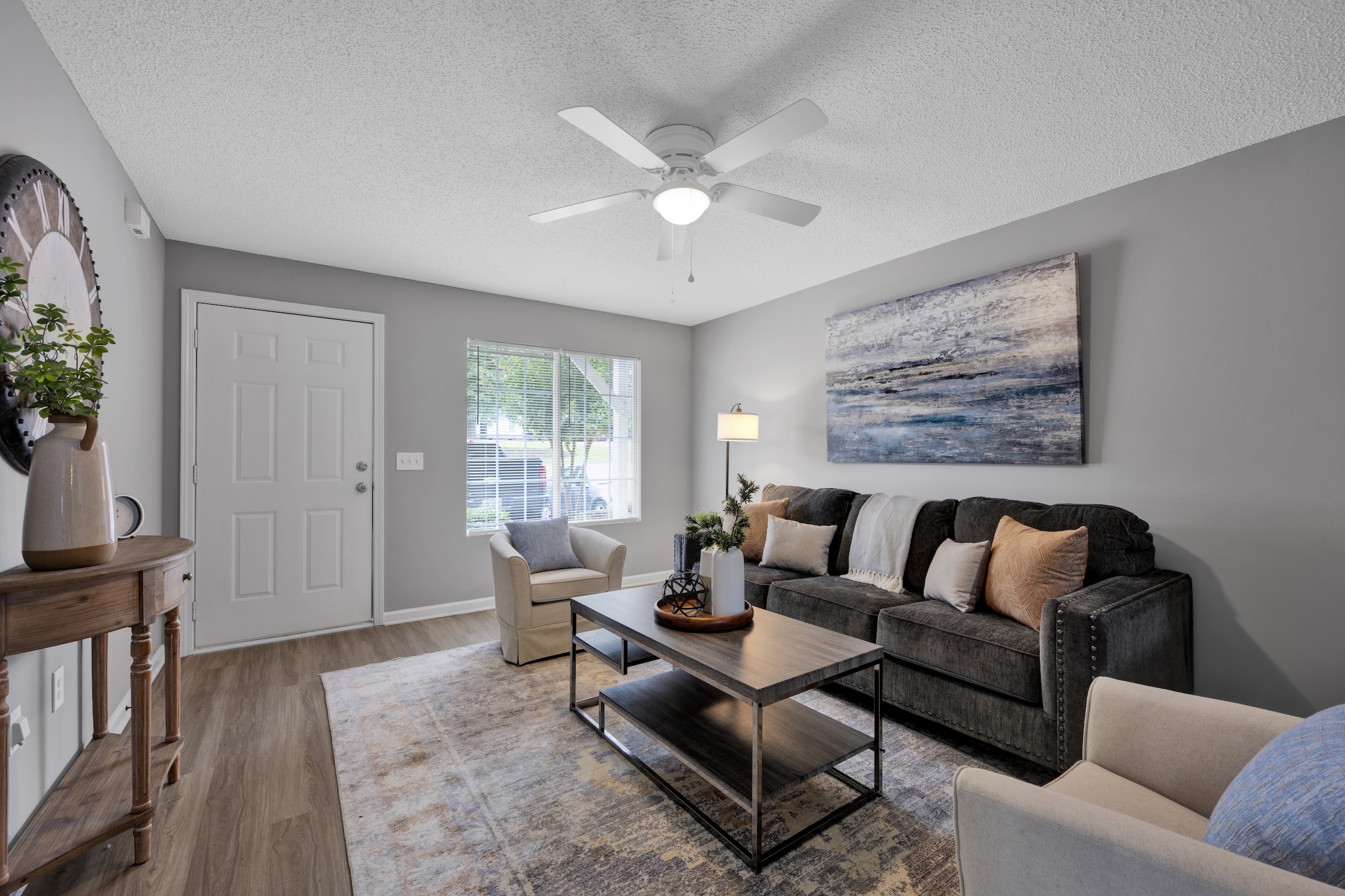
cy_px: 448
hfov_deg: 104.3
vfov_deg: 81.2
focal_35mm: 14
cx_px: 672
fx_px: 523
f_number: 8
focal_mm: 14
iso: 100
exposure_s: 1/2
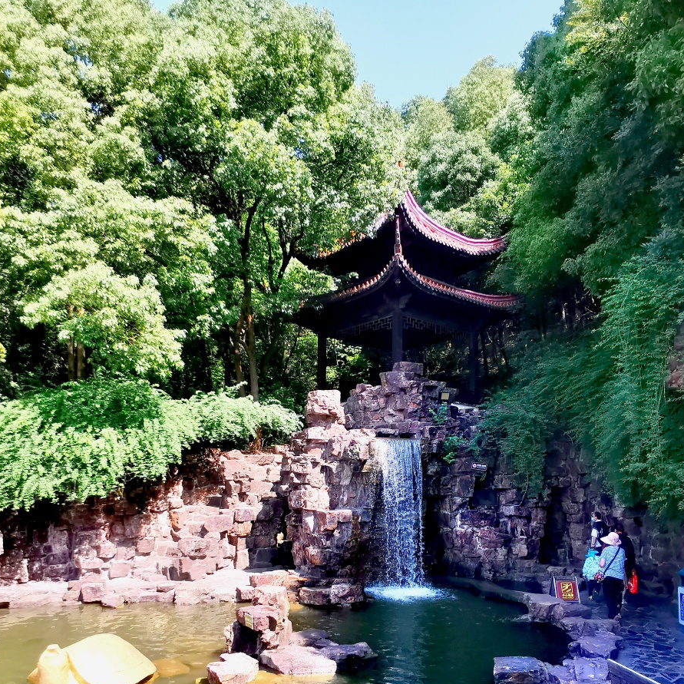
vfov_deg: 61.6
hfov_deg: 62.9
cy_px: 448
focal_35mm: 25
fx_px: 559
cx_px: 341
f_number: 2.2
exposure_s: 1/413
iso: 50
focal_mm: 2.23
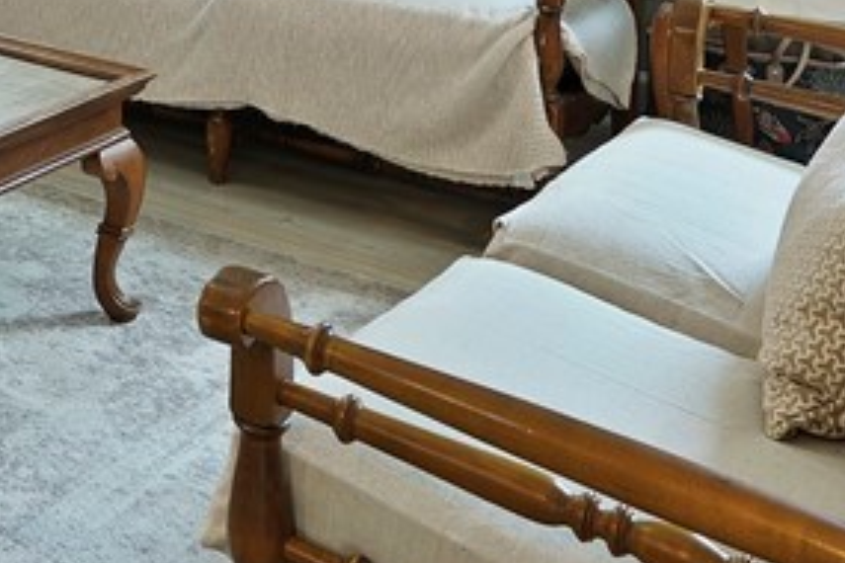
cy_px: -367
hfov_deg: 28.2
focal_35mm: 61
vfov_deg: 18.6
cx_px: -200
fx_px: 1432
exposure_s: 1.3
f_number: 10
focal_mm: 16
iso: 320
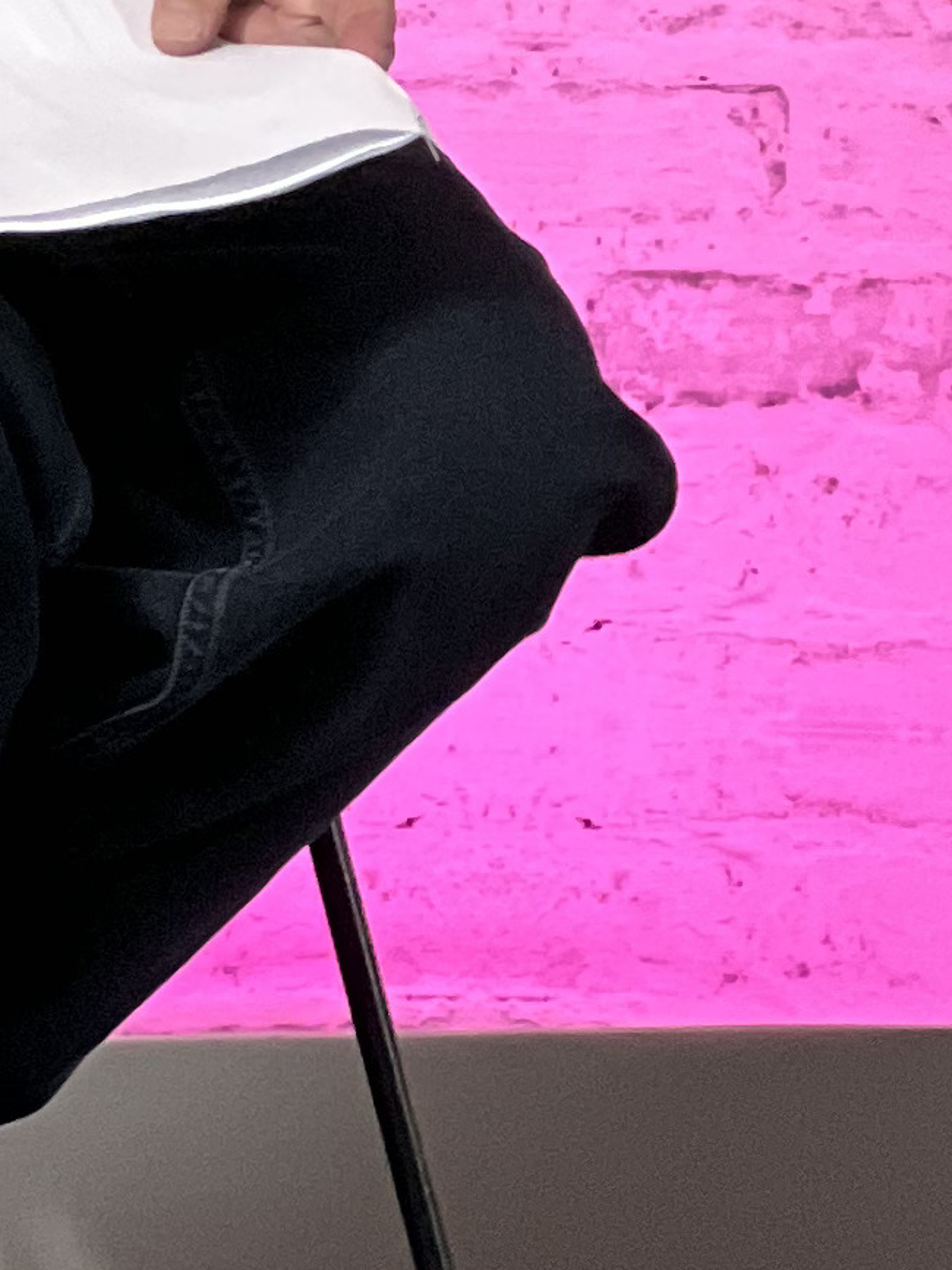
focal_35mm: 358
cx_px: -83
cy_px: -659
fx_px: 13131
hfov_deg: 4.1
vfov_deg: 5.5
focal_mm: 9
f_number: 2.8
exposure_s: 1/40
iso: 200
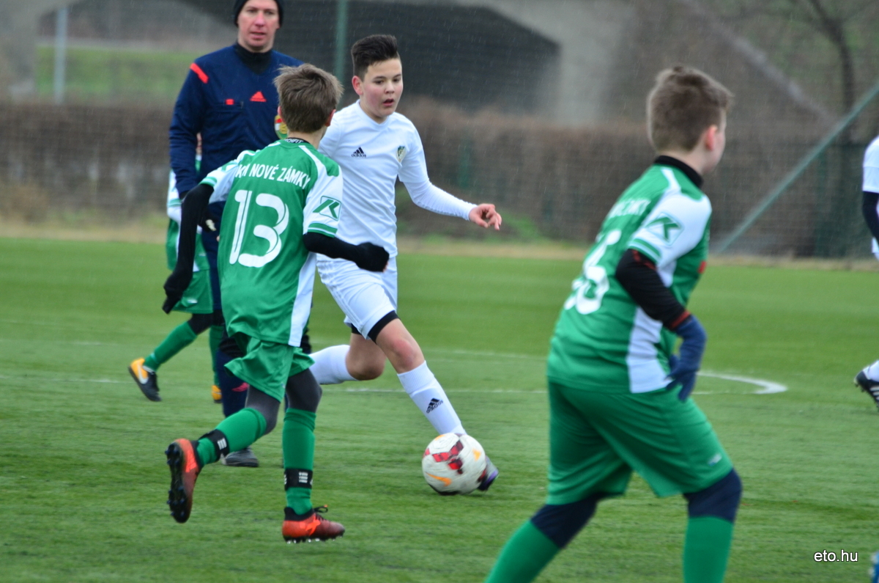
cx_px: 440
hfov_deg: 4.9
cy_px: 292
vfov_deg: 3.3
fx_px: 10235
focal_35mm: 420
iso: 800
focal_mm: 280
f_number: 5.6
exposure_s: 1/250
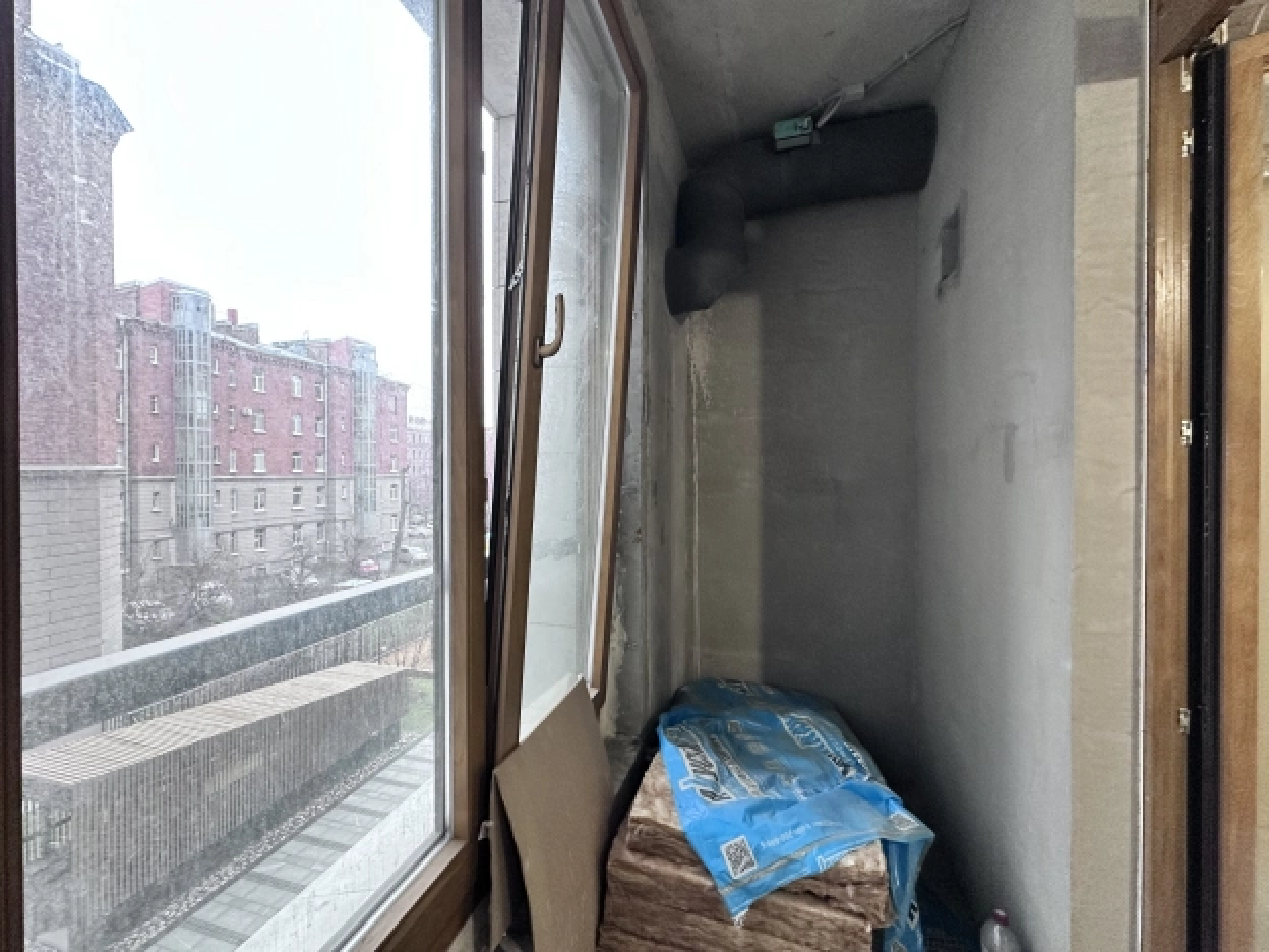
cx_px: 634
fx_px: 513
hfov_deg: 102.1
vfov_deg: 85.7
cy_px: 476
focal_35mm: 14
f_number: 2.2
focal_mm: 2.22
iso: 400
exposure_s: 1/50
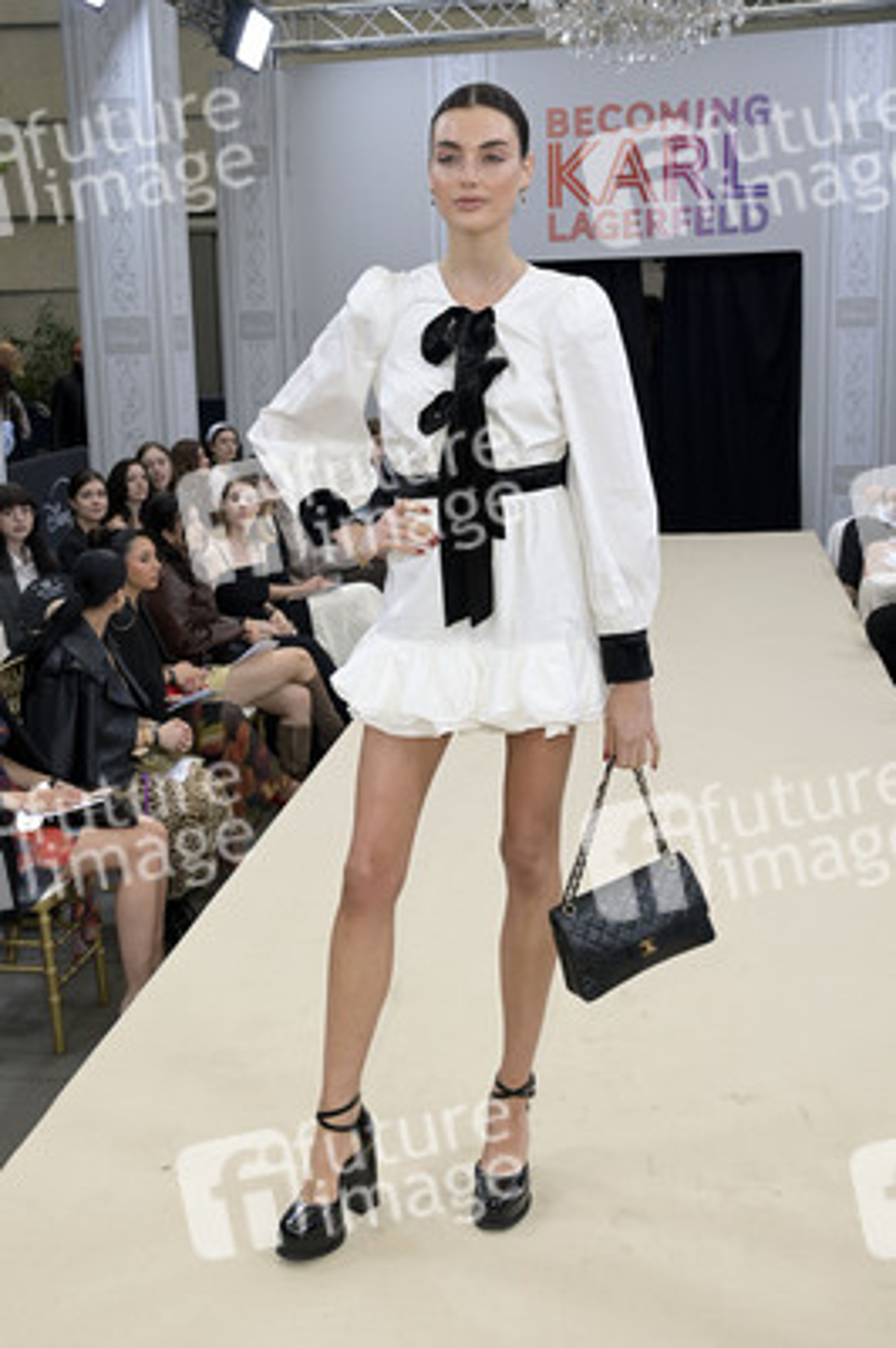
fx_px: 1421
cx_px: 448
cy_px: 674
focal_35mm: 38
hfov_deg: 35.0
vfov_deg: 50.7
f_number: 5.6
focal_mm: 38
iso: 500
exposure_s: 1/250
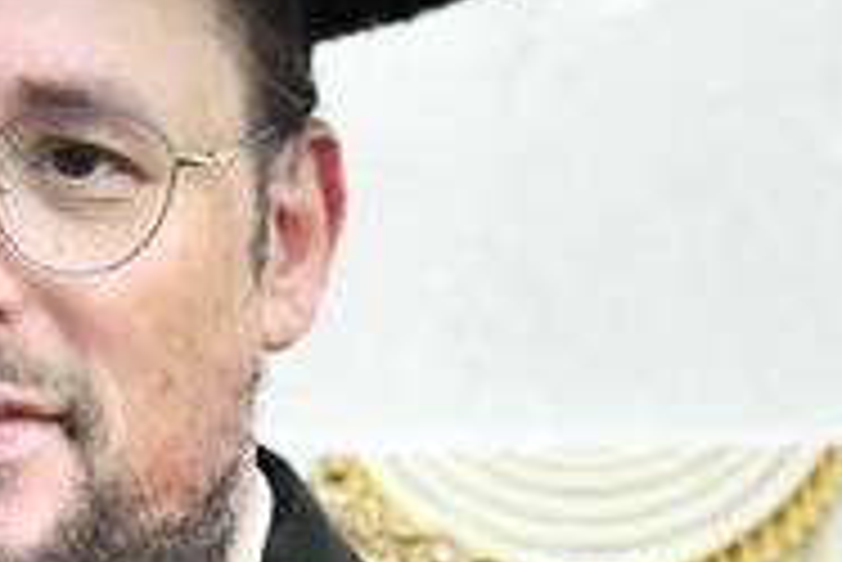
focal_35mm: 269
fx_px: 6296
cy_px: 632
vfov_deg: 5.1
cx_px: -572
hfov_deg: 7.5
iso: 4000
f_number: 5
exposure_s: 1/160
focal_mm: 36
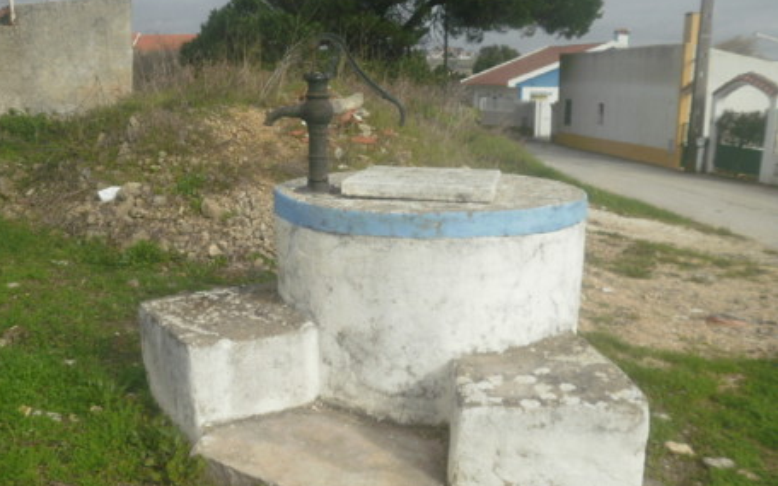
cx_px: 353
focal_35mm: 36
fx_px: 763
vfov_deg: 35.3
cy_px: 269
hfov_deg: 53.9
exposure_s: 1/200
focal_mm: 5.45
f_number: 8.5
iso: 100
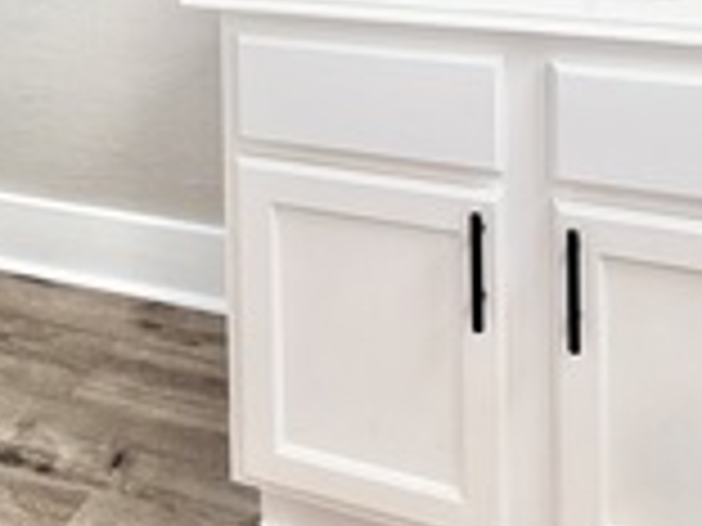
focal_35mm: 43
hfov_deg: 43.8
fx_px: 872
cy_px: -198
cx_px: 346
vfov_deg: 26.9
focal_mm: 2.22
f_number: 2.2
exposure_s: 1/120
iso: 64
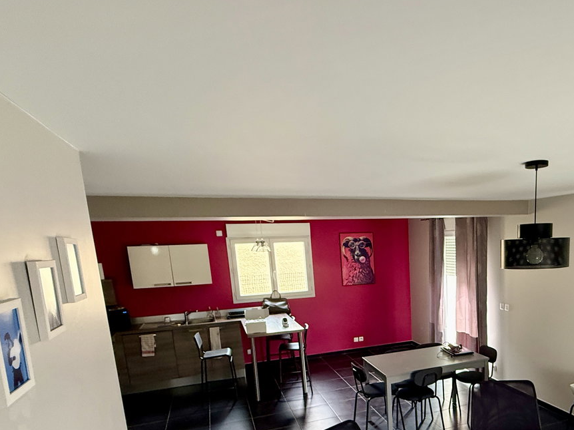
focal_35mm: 26
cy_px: 325
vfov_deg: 50.7
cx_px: 414
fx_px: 431
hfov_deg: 64.2
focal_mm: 2.22
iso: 320
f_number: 2.2
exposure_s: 1/91
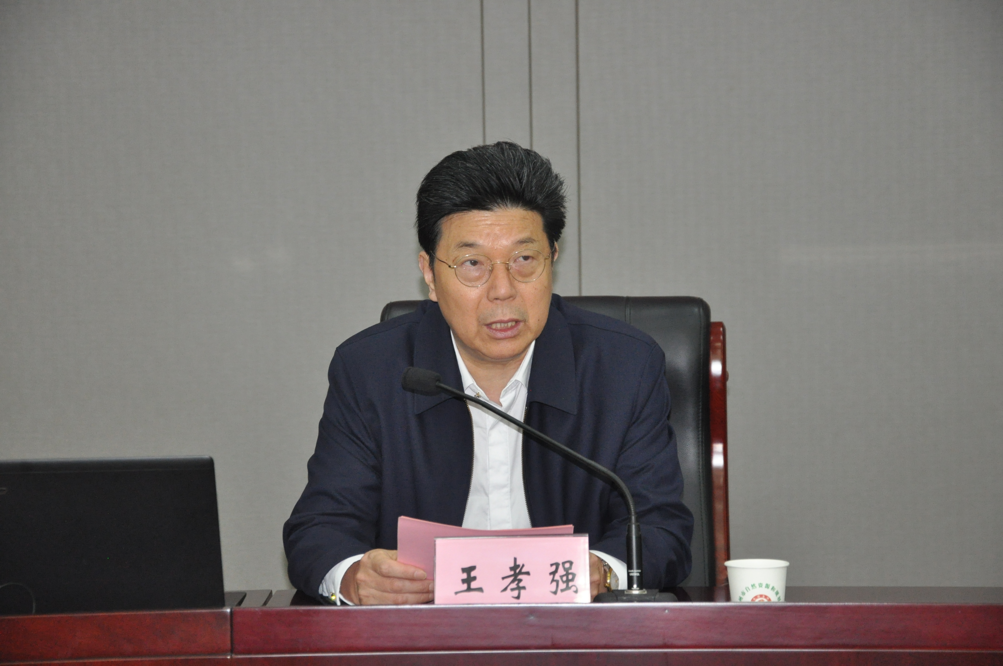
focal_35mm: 112
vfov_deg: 12.1
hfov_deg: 18.2
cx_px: 502
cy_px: 333
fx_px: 3131
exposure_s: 1/60
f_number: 5.3
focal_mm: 75
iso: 1600
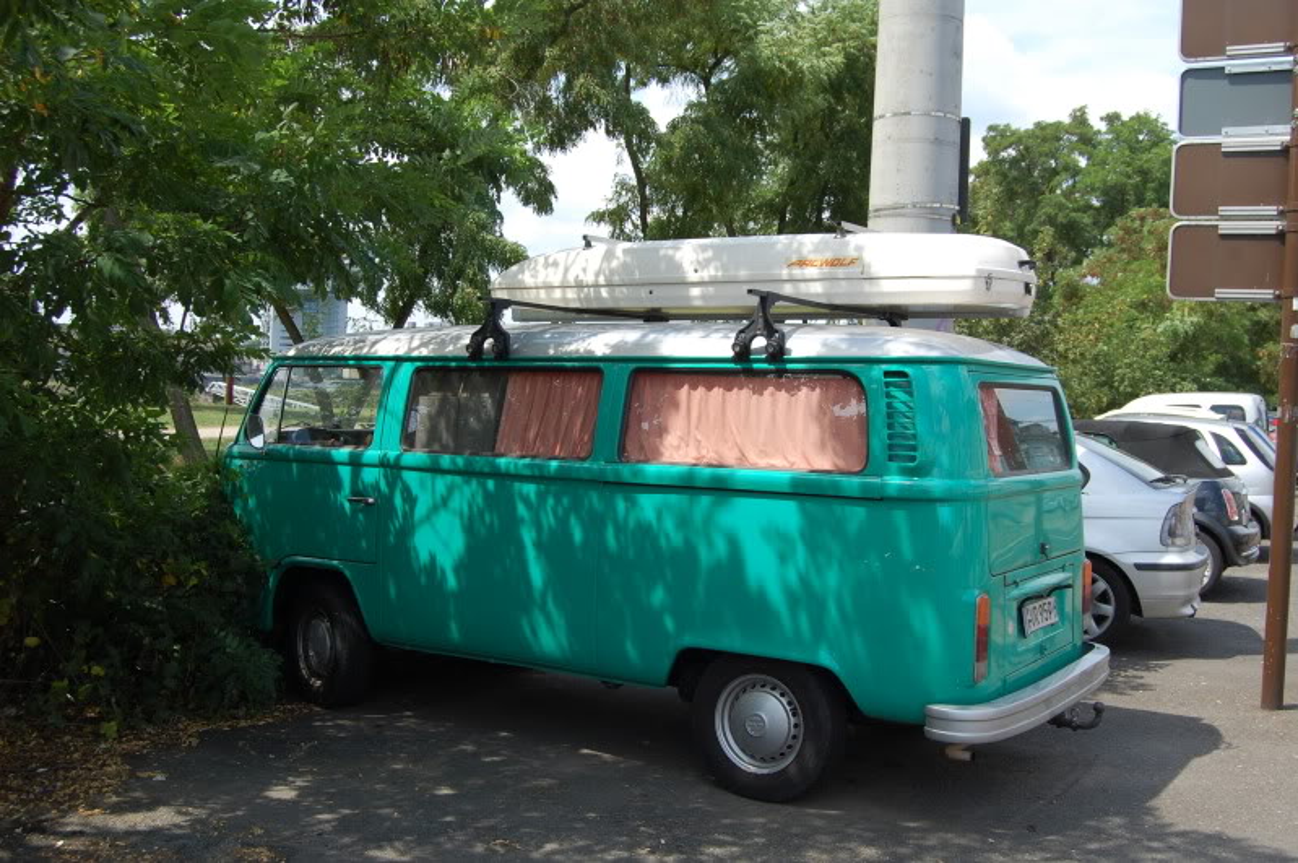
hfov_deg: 49.6
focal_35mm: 39
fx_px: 1405
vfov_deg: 34.1
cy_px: 432
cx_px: 649
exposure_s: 1/250
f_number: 8
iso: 200
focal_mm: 26
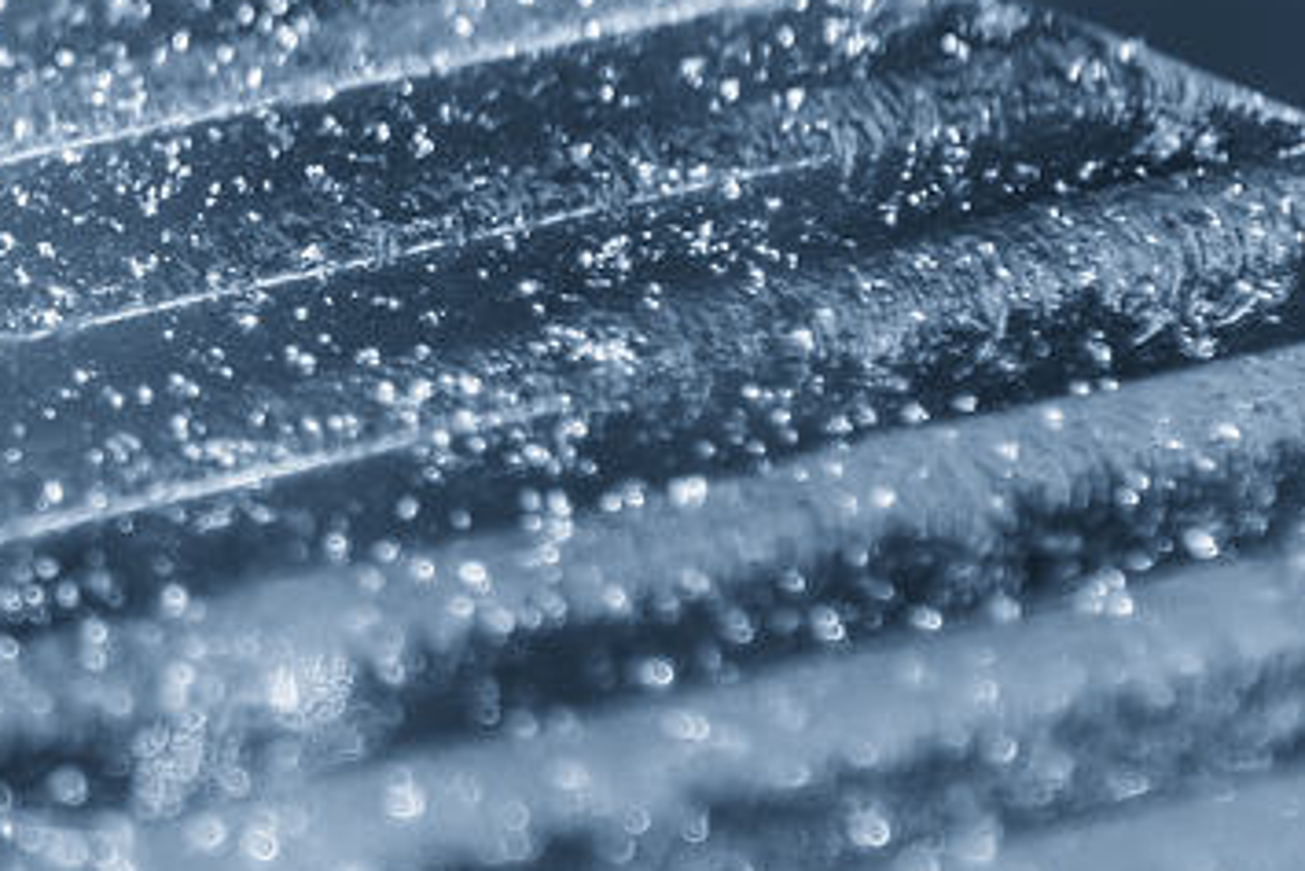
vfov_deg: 3.2
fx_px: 15375
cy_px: -189
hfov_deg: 4.8
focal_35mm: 424
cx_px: -897
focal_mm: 120
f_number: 4
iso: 3200
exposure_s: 1/125
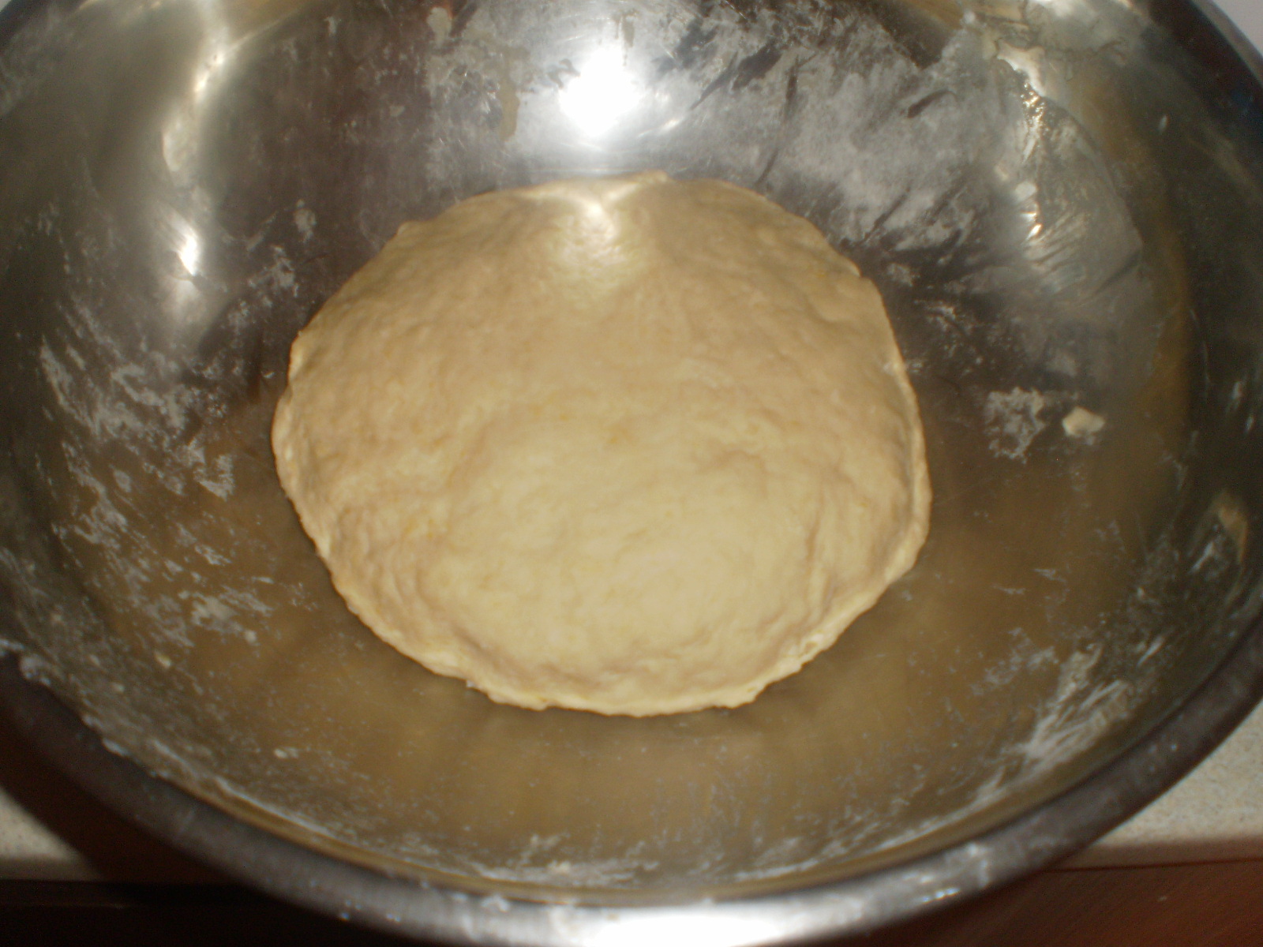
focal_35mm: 36
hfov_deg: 51.4
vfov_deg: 39.7
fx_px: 1313
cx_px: 632
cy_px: 474
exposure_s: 1/30
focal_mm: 6.3
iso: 125
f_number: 3.1
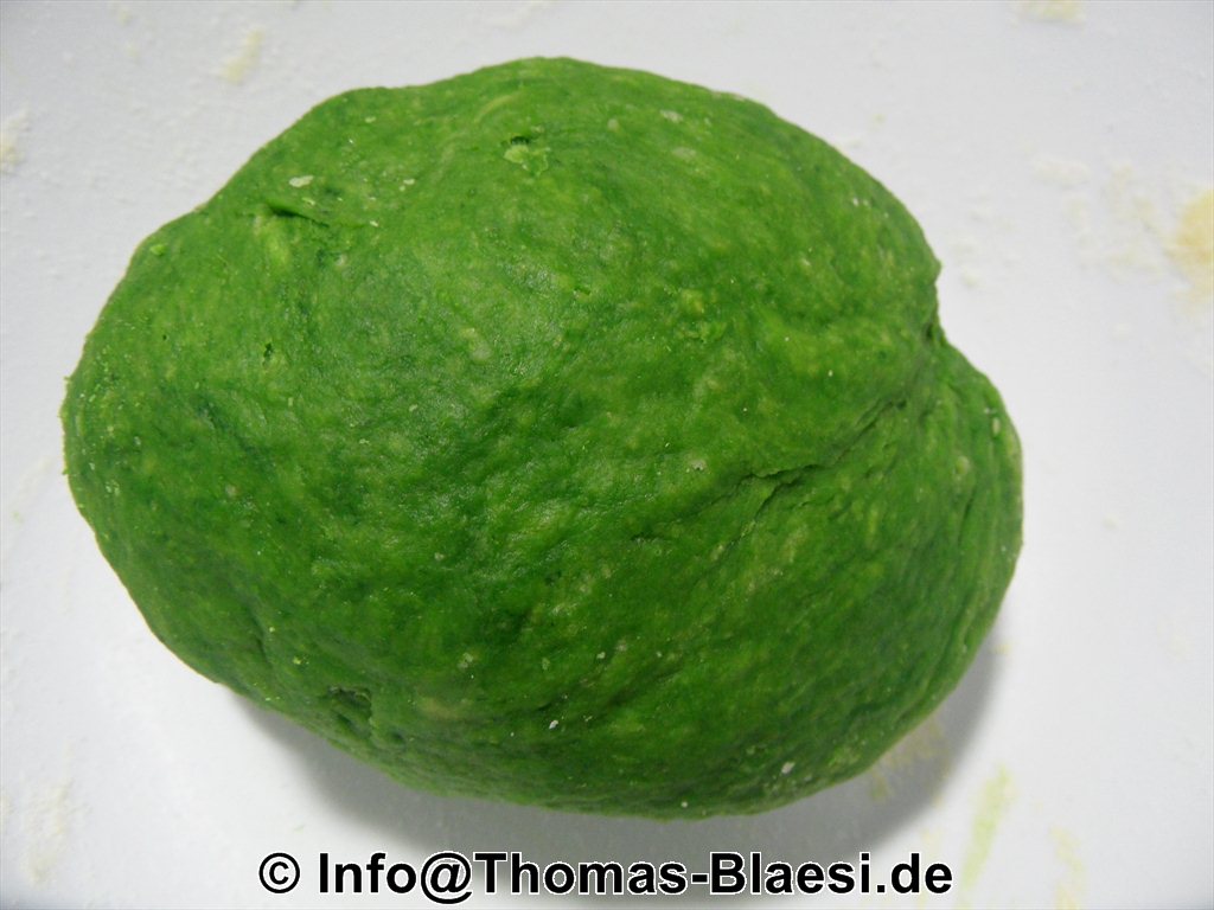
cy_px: 455
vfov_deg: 56.8
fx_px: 842
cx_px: 607
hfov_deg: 71.6
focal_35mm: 24
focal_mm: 3.9
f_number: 3.2
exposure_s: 1/20
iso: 200
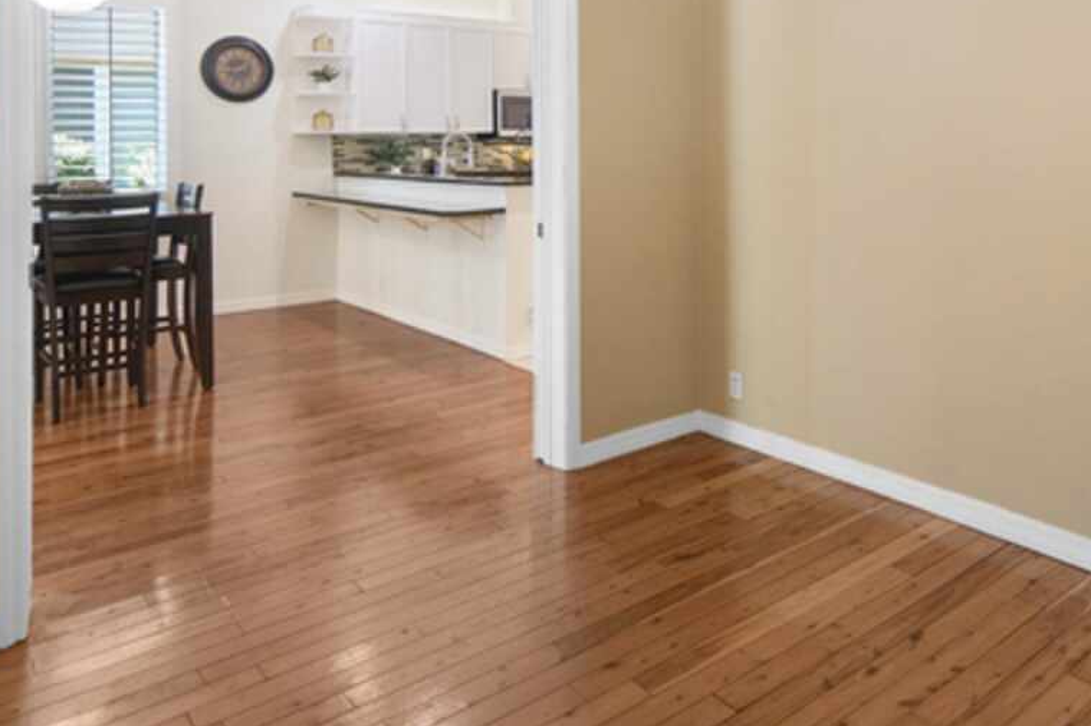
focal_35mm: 27
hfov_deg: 66.1
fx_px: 818
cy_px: 157
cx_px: 701
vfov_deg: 45.7
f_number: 2.8
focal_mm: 11
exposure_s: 1/4
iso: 100
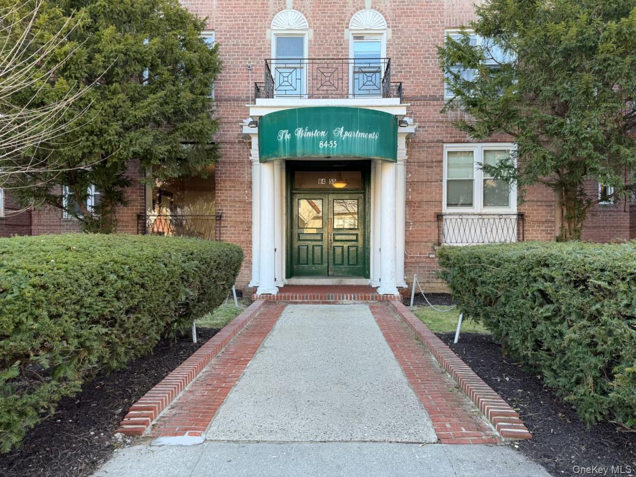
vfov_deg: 56.8
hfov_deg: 71.6
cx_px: 318
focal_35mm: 24
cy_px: 238
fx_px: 441
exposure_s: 1/177
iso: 80
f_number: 1.78
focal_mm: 6.76
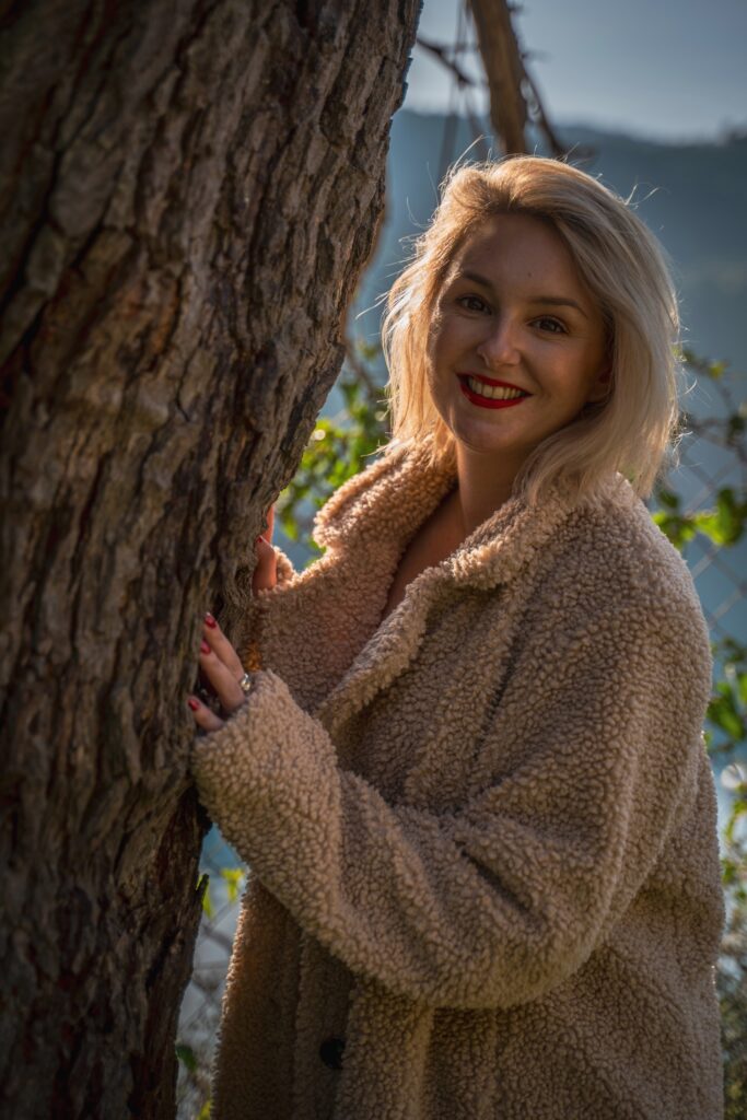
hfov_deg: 23.8
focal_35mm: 57
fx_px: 1773
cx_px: 374
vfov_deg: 35.0
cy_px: 560
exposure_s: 1/1250
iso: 125
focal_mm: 57
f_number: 2.8
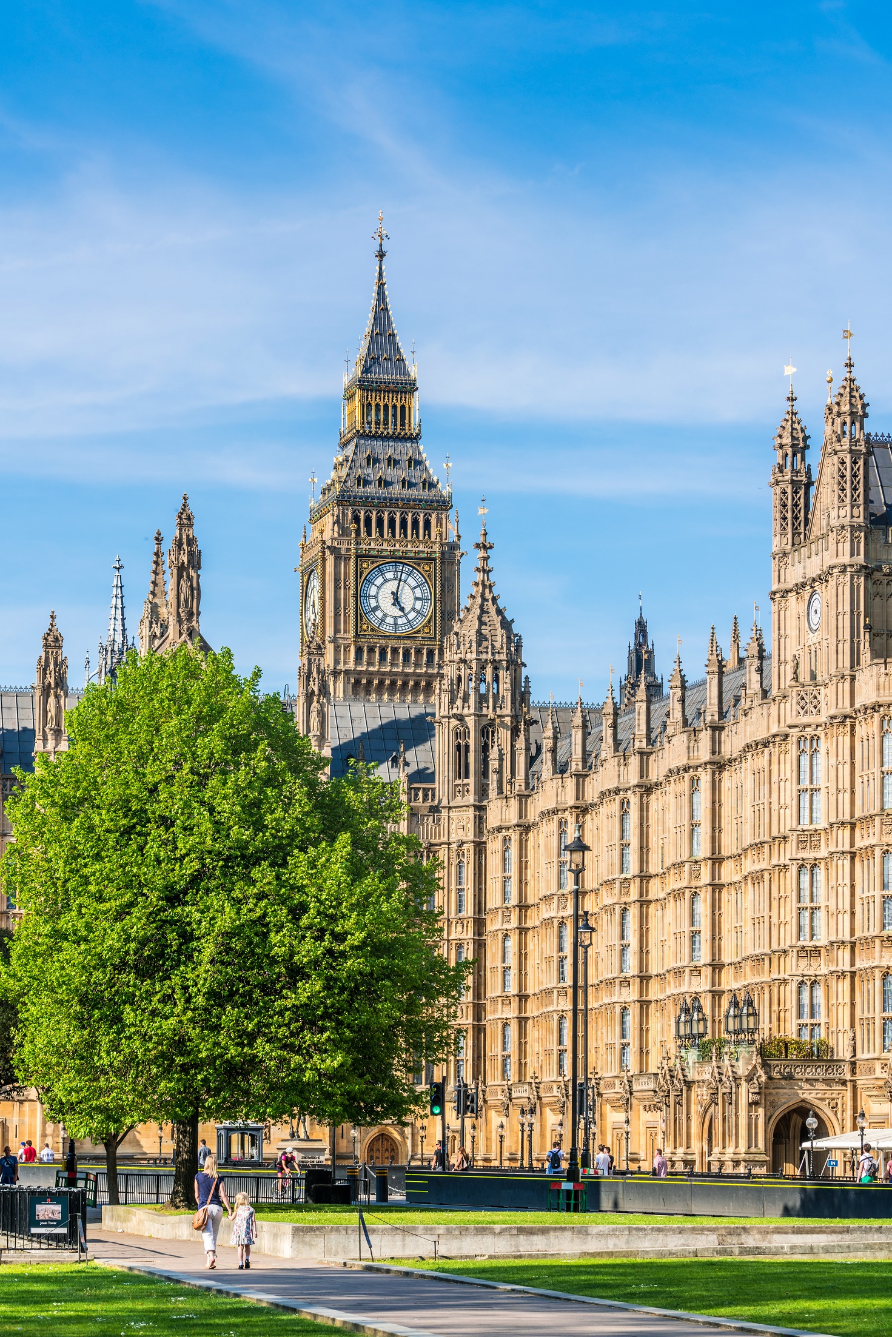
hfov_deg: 14.7
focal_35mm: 93
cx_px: 446
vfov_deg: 21.9
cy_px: 668
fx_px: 3455
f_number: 9
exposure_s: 1/160
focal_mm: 93
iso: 100
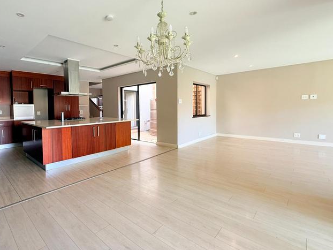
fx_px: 173
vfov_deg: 71.5
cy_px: 116
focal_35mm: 18
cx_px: 121
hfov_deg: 85.7
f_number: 2.2
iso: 160
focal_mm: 2.22
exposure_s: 1/99
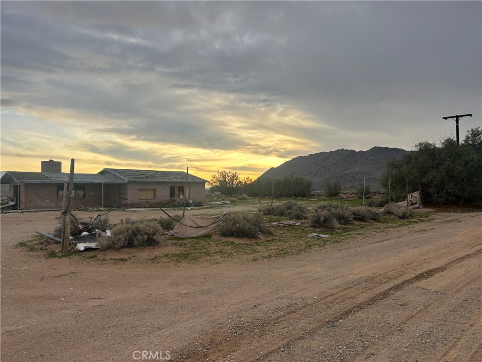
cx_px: 241
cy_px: 181
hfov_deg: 67.3
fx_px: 362
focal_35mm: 26
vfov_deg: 53.1
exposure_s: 1/628
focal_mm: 5.7
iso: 50
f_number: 1.5
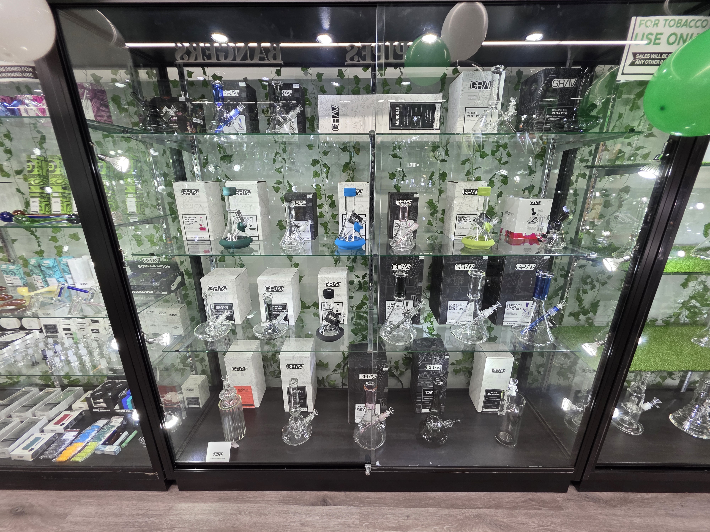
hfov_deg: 106.2
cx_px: 355
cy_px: 266
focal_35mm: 13
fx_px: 267
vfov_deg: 89.9
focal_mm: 2.2
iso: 160
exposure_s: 1/120
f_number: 1.9
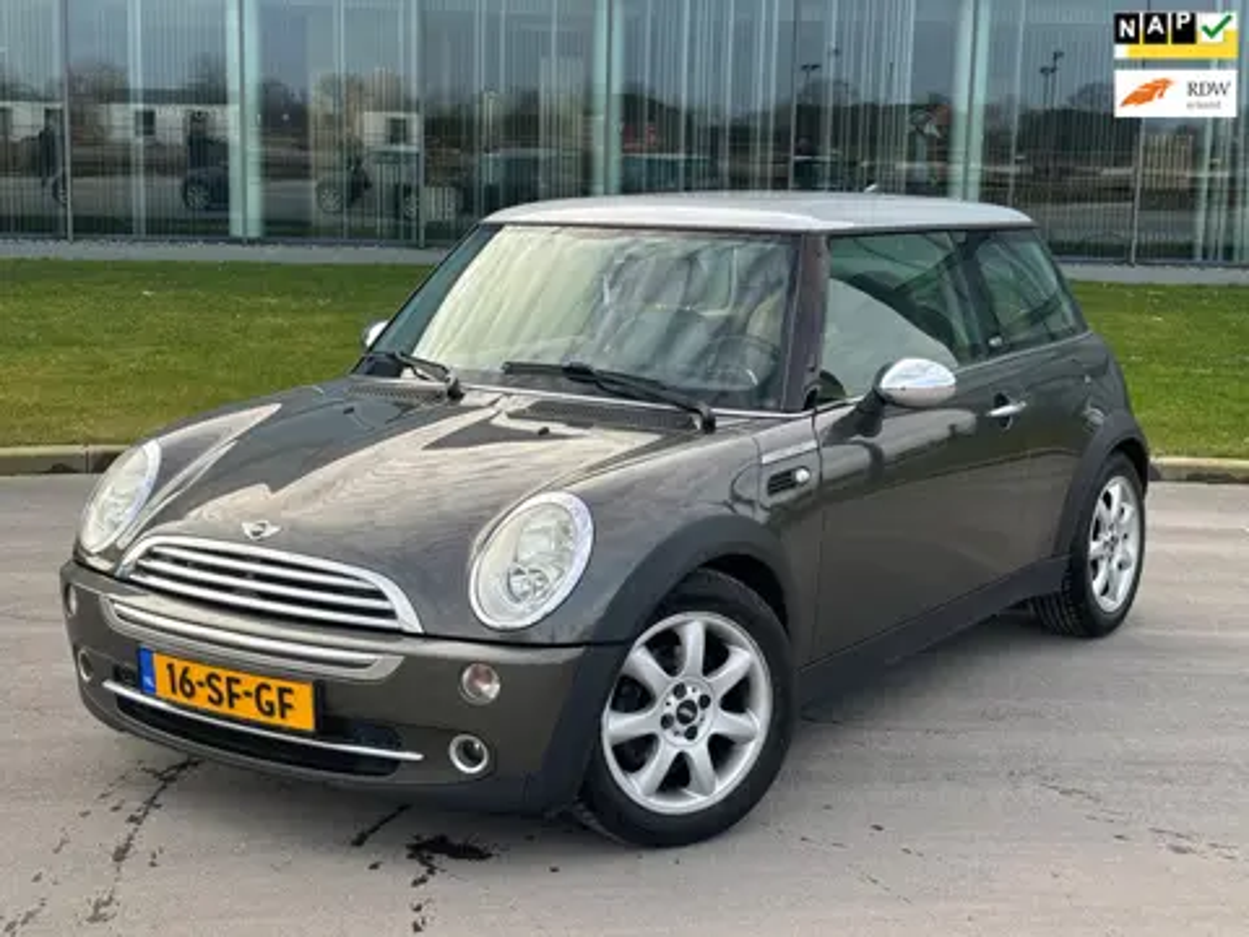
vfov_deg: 28.0
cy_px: 468
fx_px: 1876
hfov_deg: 36.8
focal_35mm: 52
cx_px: 624
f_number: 1.6
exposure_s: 1/477
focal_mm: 5.96
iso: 32
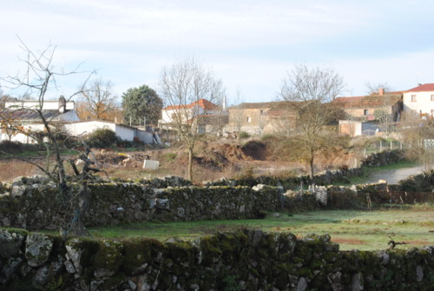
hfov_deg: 24.6
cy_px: 146
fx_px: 996
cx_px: 217
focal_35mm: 82
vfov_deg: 16.6
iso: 100
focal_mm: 55
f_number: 18
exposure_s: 1/13
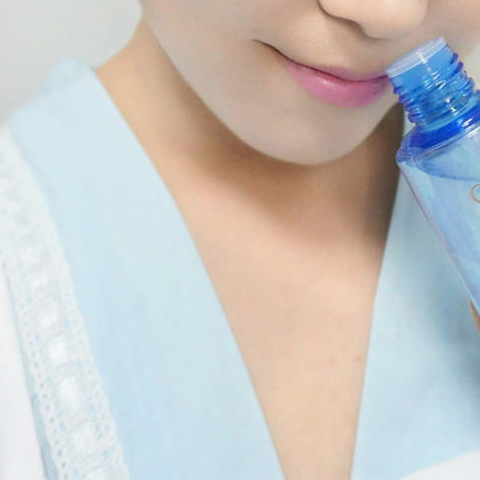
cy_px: 5
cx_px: 372
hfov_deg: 31.0
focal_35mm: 54
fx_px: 847
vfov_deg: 29.6
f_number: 4
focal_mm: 16
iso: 3200
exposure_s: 1/160
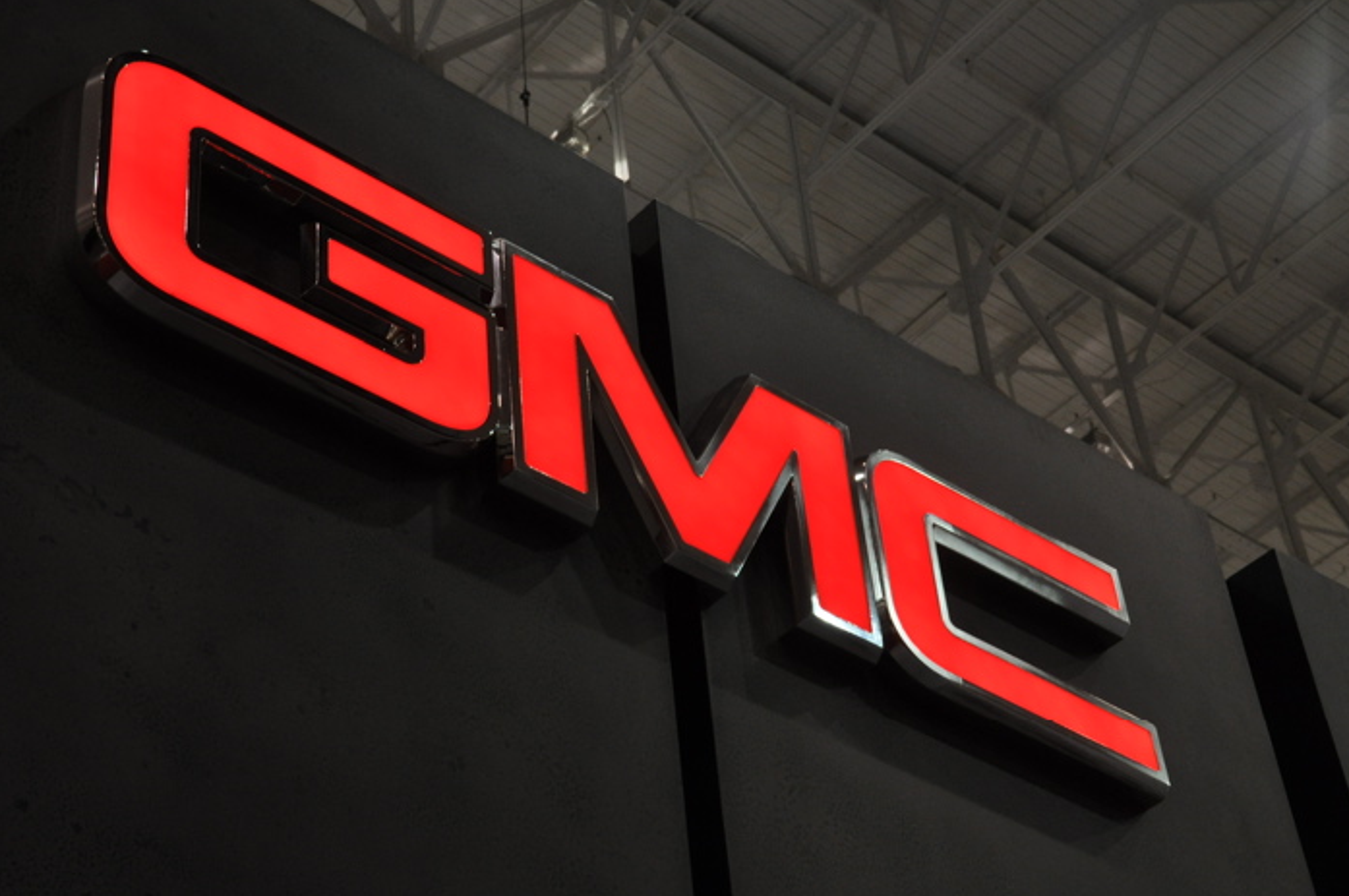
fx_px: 2545
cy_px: 443
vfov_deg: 20.0
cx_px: 674
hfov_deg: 29.7
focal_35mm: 68
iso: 800
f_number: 14
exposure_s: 1/50
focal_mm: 42
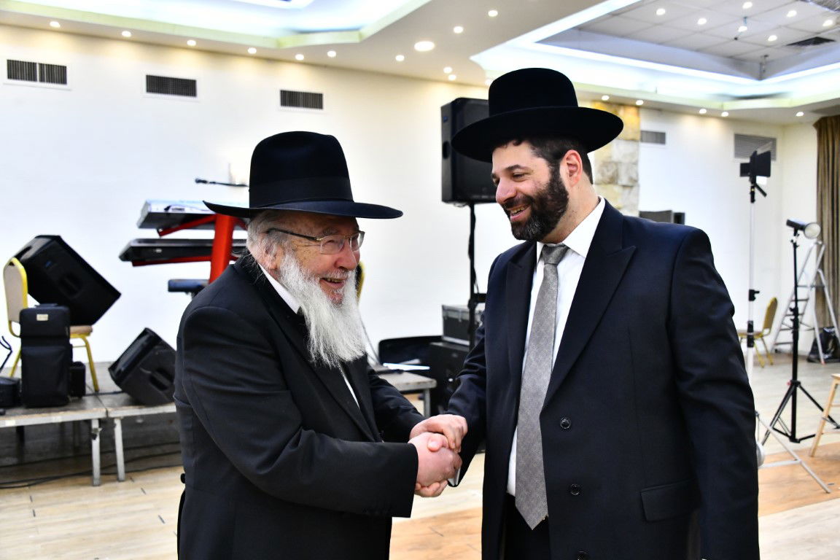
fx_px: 793
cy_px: 280
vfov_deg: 38.9
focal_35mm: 34
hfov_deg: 55.8
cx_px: 420
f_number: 5.6
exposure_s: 1/125
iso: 3200
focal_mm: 34
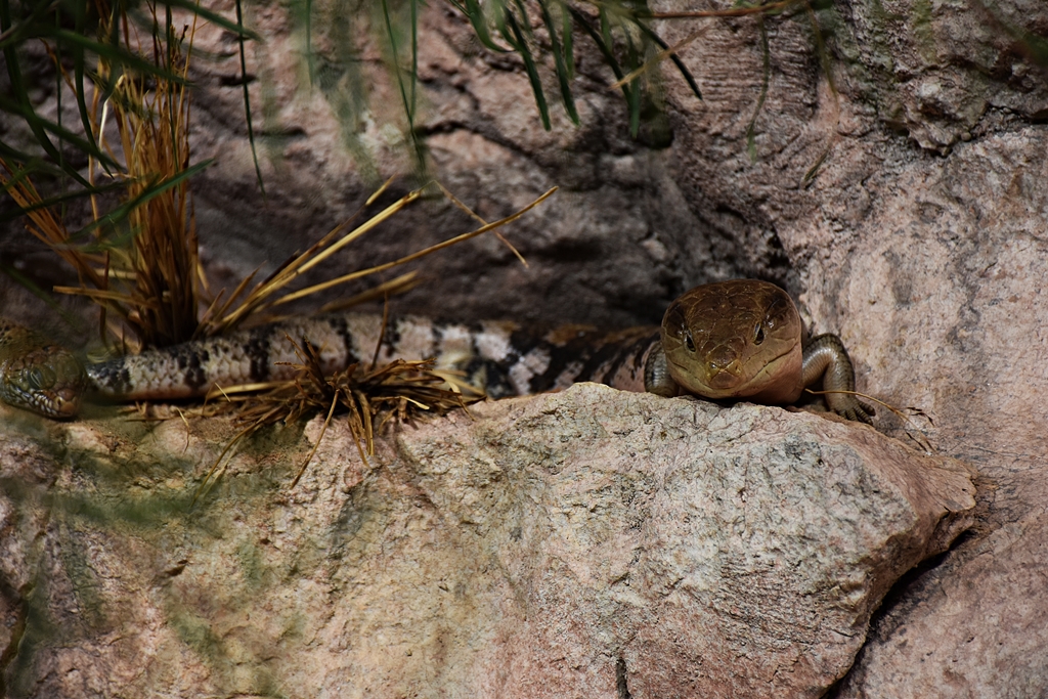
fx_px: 6114
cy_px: 350
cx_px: 524
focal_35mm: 210
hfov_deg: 9.8
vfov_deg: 6.5
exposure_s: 1/400
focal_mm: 140
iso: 400
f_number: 5.6
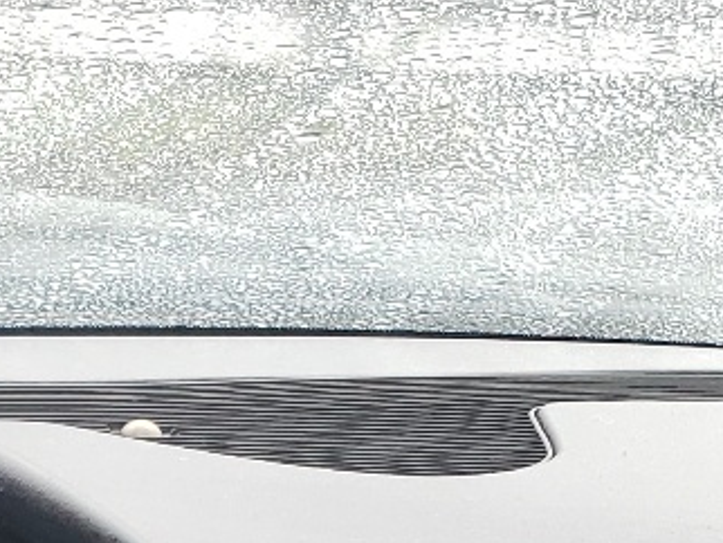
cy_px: 1144
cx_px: -317
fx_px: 2696
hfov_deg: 14.4
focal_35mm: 129
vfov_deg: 10.4
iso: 61
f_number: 1.5
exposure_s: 1/120
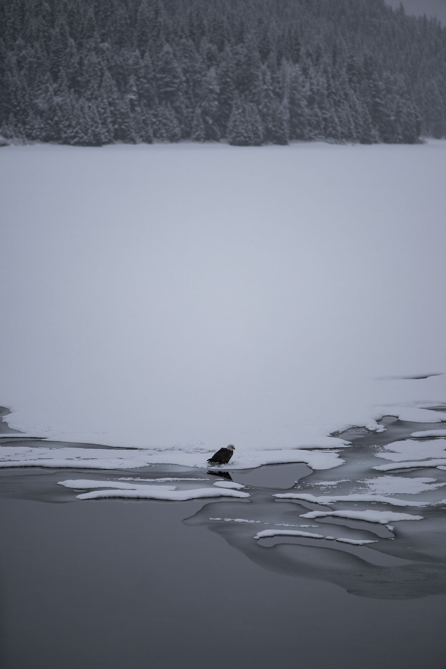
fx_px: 3716
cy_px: 334
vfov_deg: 10.3
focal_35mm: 200
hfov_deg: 6.9
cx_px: 223
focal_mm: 200
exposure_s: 1/1250
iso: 100
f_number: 2.8
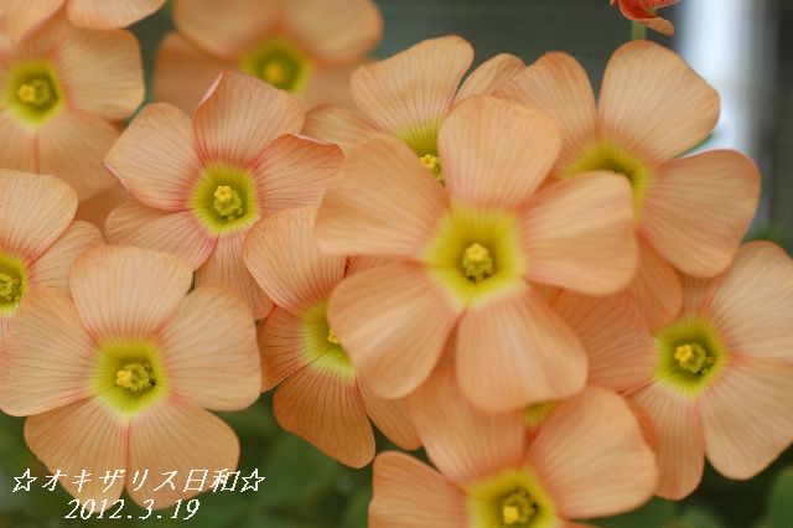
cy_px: 264
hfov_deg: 15.2
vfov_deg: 10.1
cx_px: 396
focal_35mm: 135
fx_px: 2972
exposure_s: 1/125
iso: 360
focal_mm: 90
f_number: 8
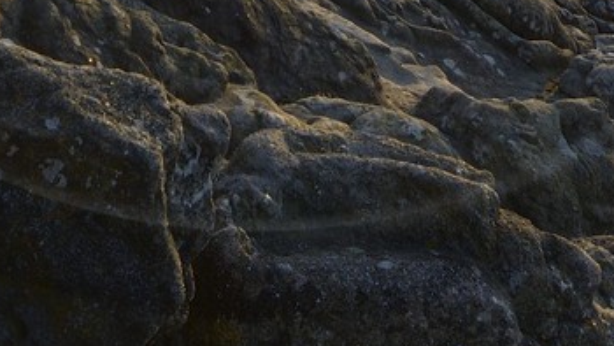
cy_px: -413
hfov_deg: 31.4
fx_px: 1091
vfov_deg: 14.1
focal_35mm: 67
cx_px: 258
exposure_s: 1/160
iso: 400
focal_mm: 14
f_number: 13
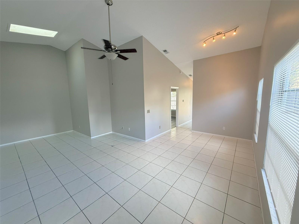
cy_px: 112
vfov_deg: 85.7
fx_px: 121
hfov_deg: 102.1
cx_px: 150
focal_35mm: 14
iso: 200
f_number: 2.2
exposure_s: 1/120
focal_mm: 2.22
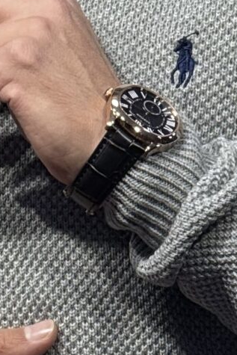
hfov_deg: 2.0
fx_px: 6641
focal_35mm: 673
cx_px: 40
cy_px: 48
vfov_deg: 3.1
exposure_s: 1/149
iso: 64
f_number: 2.8
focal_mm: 15.66
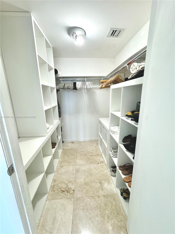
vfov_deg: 102.1
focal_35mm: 14
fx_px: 94
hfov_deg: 85.7
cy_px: 117
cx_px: 88
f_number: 2.2
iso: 160
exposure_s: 1/120
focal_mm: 2.22
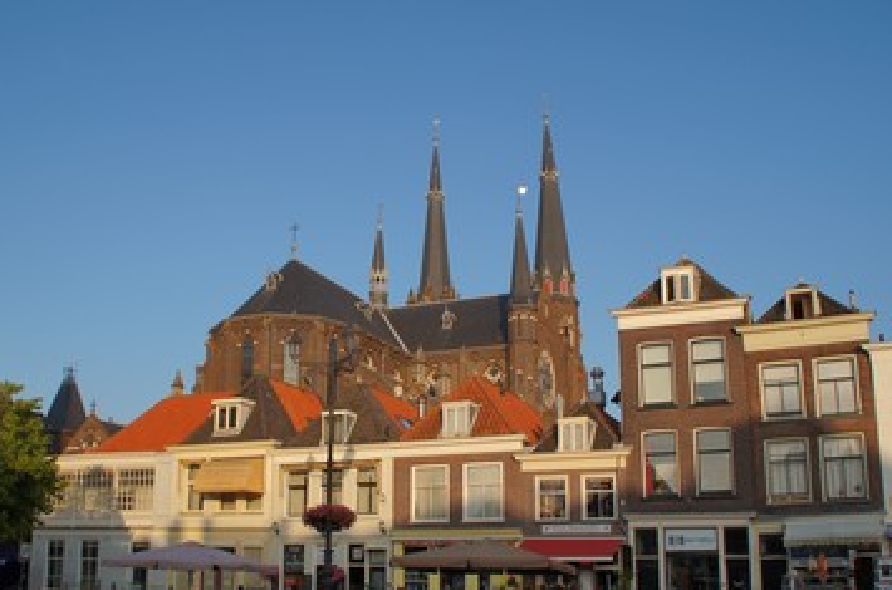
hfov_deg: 54.5
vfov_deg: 37.4
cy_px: 375
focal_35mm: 35
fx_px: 865
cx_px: 420
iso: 100
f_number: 7.1
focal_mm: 18
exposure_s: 1/160
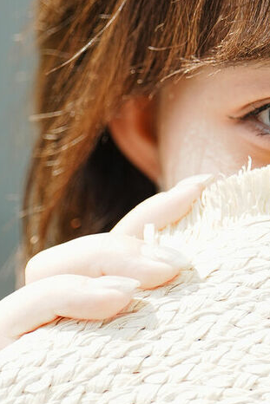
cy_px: 229
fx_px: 5238
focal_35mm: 466
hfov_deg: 2.9
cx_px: 329
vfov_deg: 4.4
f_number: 3.2
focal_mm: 138
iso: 200
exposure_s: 1/500
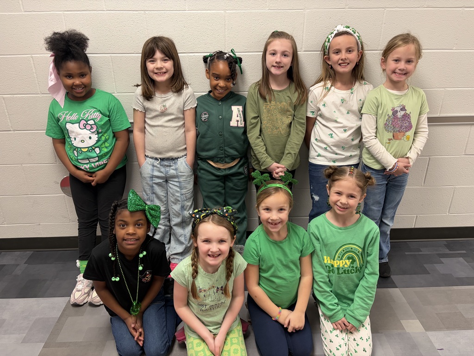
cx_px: 237
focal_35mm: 26
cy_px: 178
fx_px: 356
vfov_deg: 53.1
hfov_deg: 67.3
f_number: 1.6
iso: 160
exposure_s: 1/60
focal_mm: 5.96
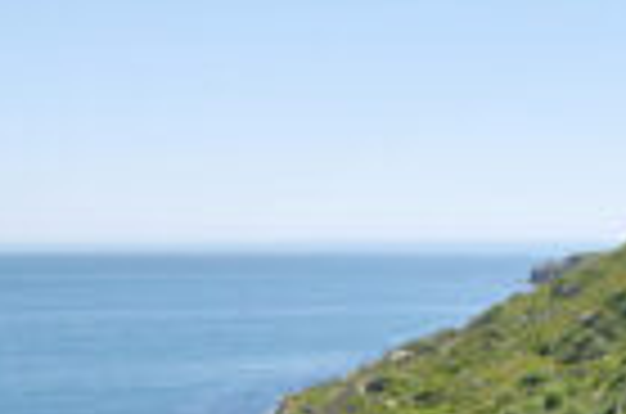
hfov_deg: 23.9
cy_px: 522
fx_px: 1457
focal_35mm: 84
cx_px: 491
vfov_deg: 15.5
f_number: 7.1
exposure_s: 1/640
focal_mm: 14
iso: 200
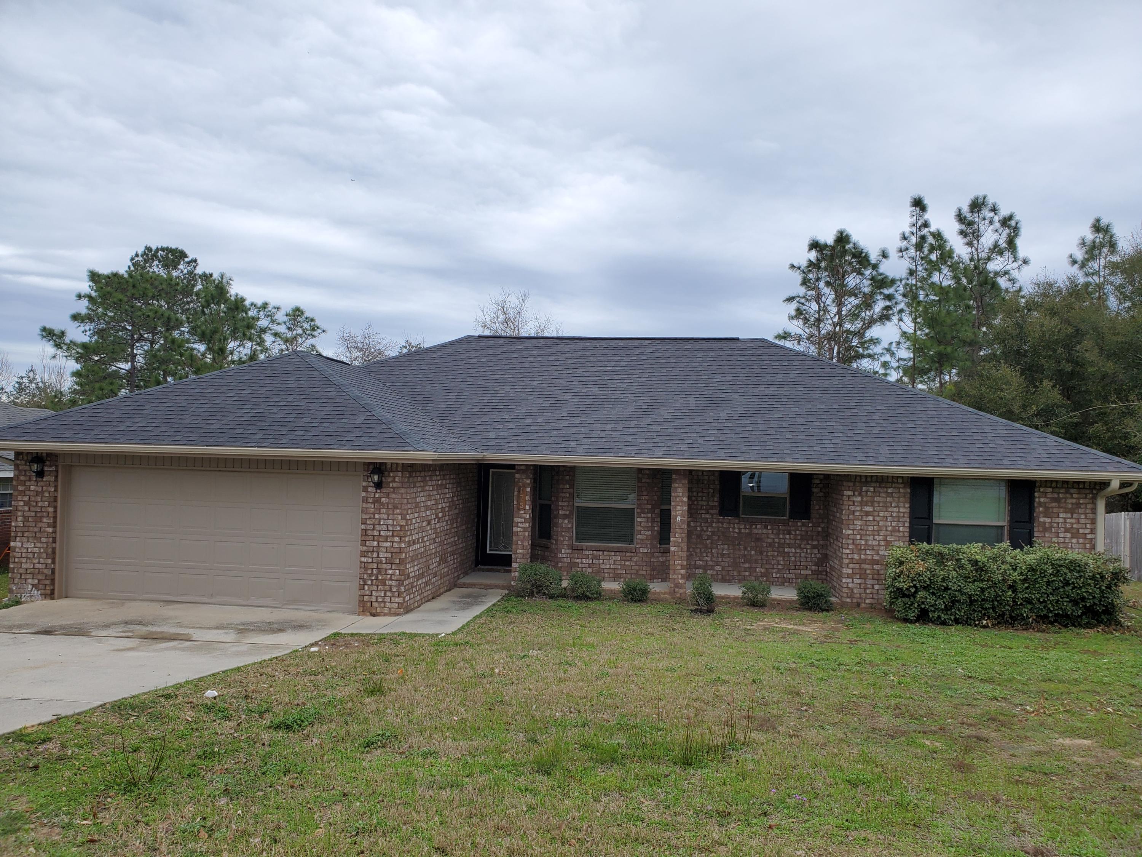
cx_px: 571
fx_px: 858
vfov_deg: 53.1
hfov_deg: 67.3
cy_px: 428
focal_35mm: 26
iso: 50
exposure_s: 1/286
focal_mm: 4.3
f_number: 2.4
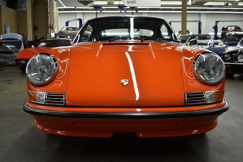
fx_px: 243
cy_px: 81
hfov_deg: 53.1
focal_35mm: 36
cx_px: 122
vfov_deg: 36.9
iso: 200
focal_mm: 24
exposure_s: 1/40
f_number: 3.8
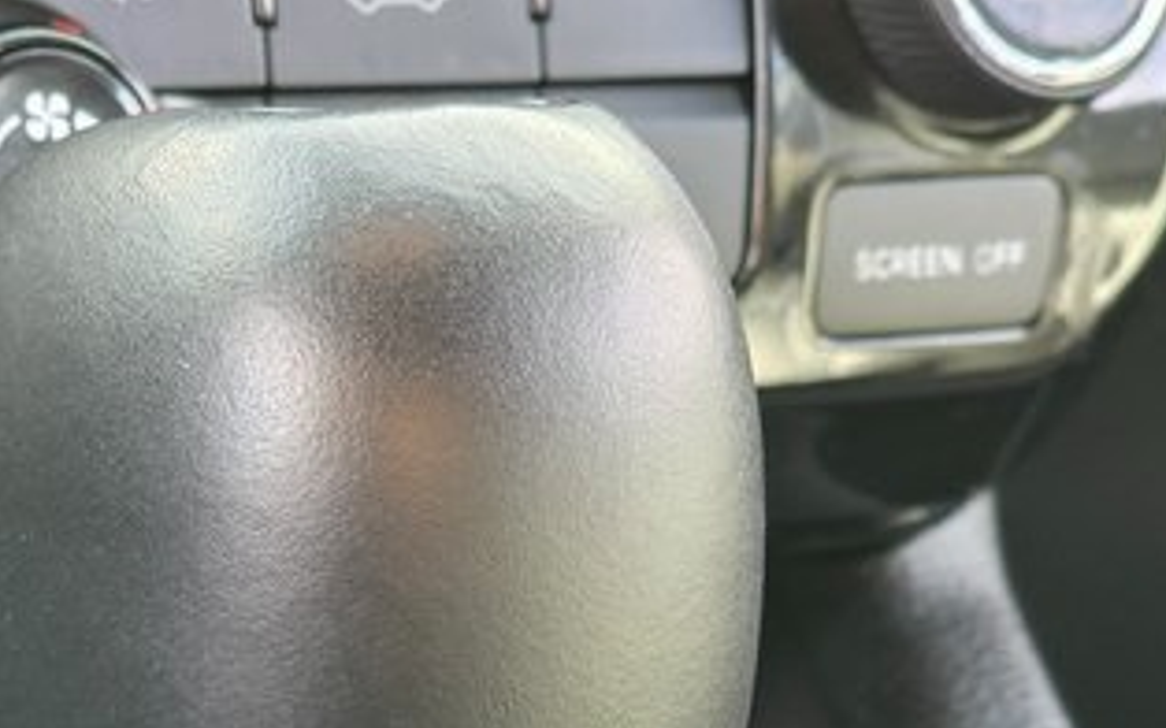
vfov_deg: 8.7
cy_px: 828
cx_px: 353
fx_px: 4733
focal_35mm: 149
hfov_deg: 14.0
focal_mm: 7.9
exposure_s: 1/40
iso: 250
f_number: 2.4
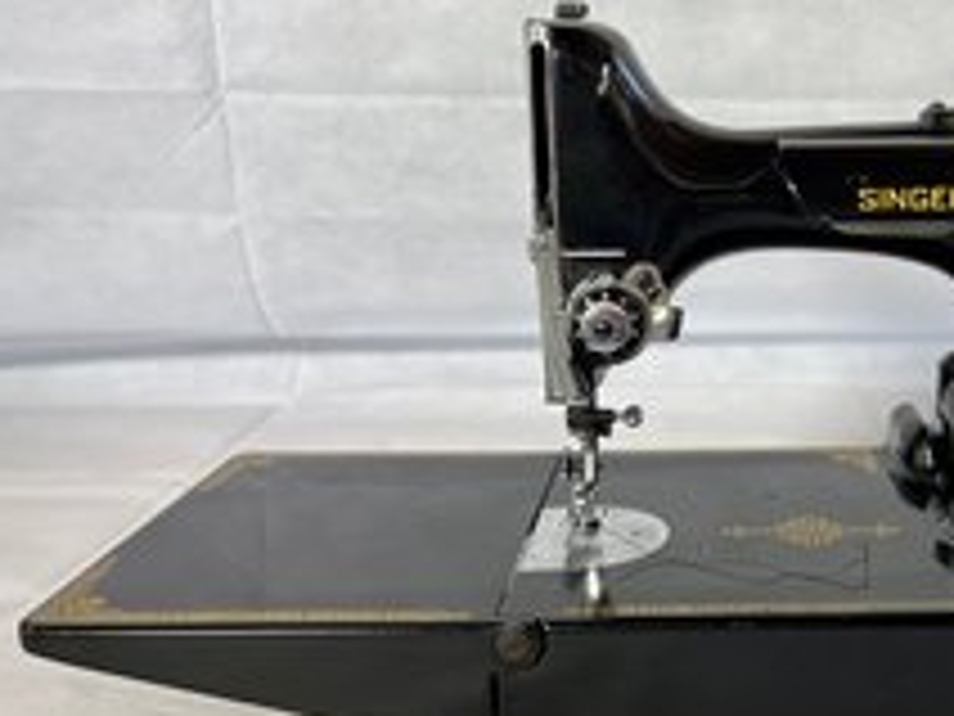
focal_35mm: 42
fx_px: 1157
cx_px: 749
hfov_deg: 42.9
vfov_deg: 34.3
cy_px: 349
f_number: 1.6
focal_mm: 5.1
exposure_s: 1/122
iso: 32
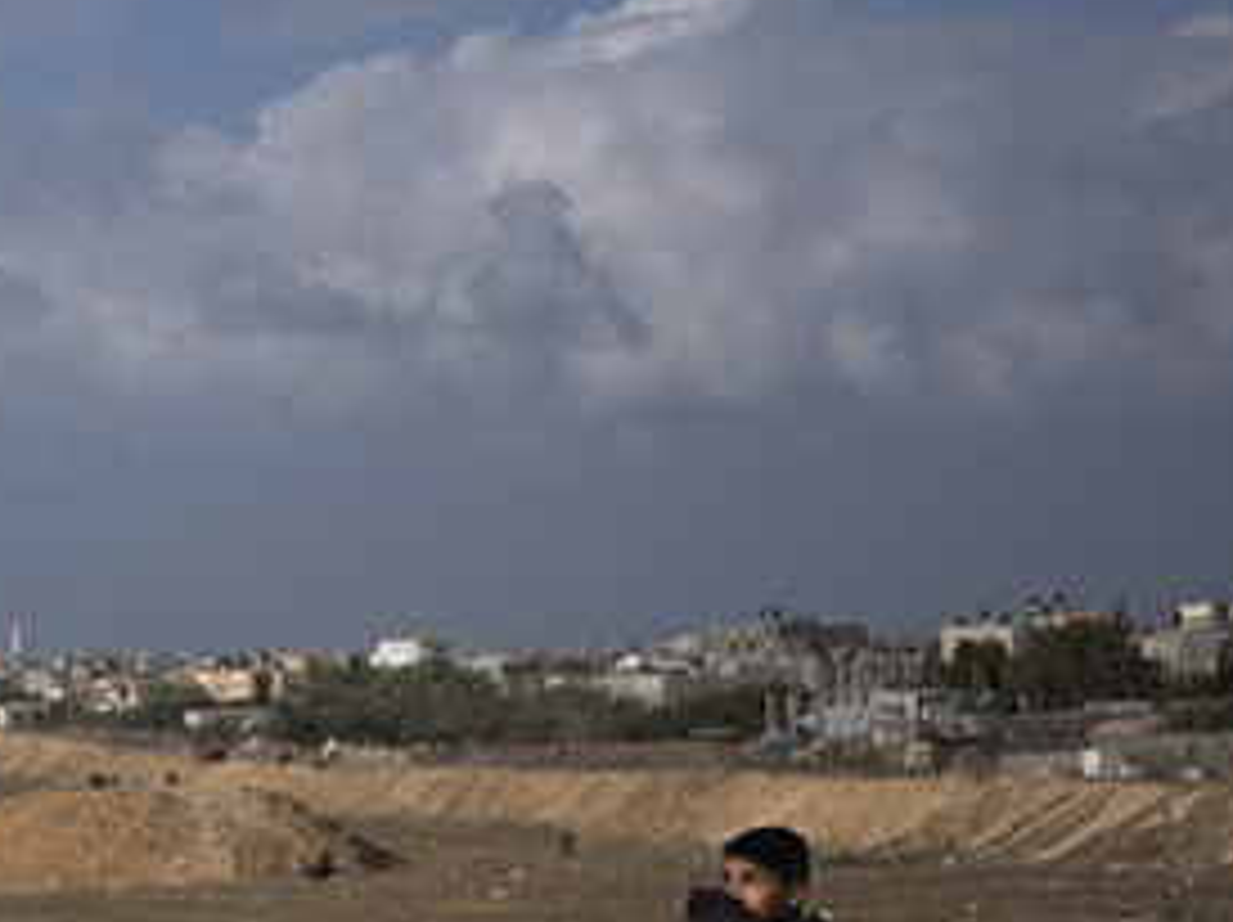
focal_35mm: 126
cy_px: 564
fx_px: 4484
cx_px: -1004
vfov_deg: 11.7
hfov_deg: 13.9
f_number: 2.8
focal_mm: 35
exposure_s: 1/12800
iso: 320
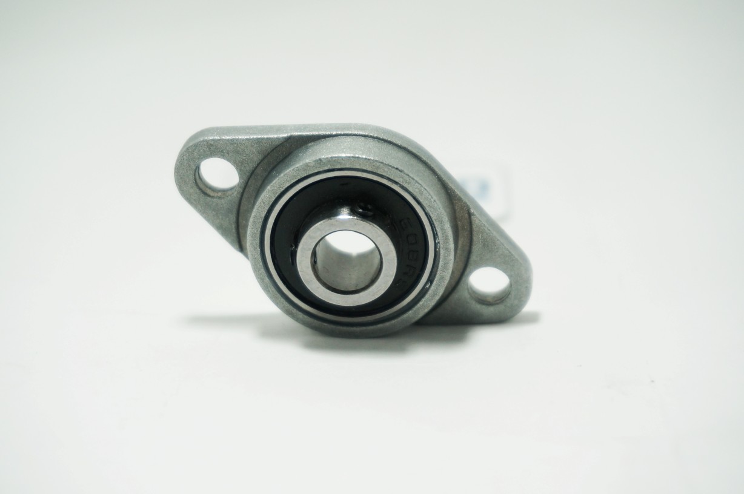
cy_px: 247
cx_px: 372
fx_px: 1548
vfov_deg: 18.1
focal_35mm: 75
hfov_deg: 27.0
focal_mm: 50
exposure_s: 1/125
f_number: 5.6
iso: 400
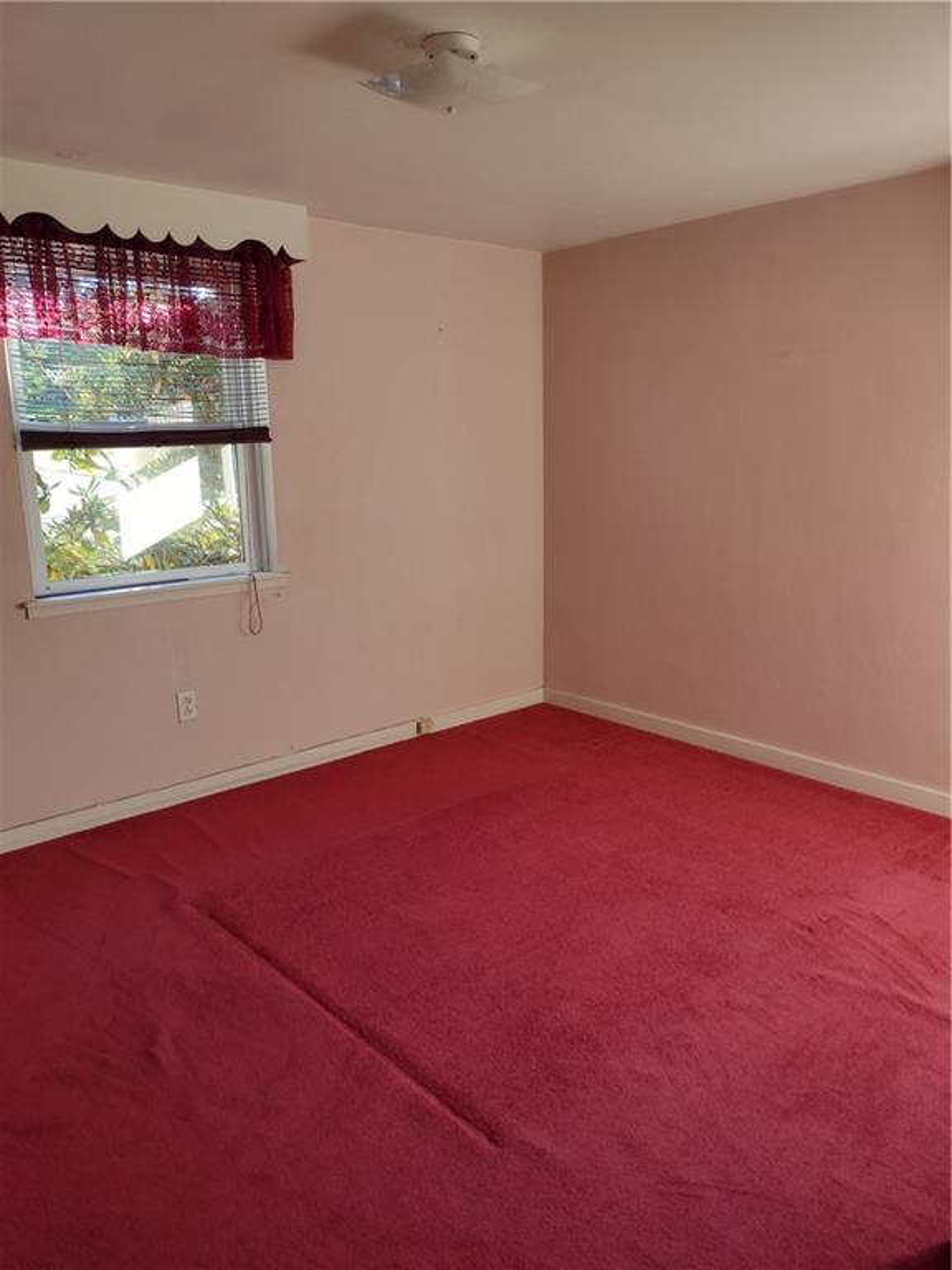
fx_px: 990
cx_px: 476
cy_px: 635
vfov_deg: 65.3
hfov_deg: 51.4
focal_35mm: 27
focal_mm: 4.71
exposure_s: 1/130
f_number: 1.7
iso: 100
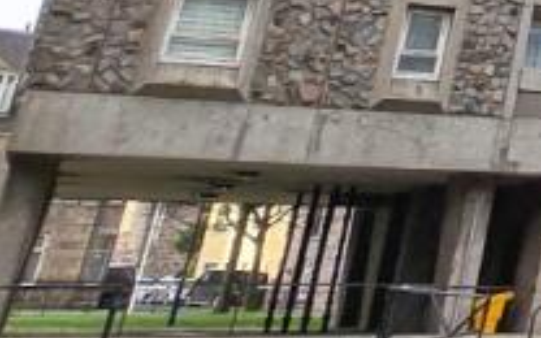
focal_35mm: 68
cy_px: -307
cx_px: 1287
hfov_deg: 15.4
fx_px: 1003
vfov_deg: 15.7
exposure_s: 1/560
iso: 50
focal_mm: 2.2
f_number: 2.2
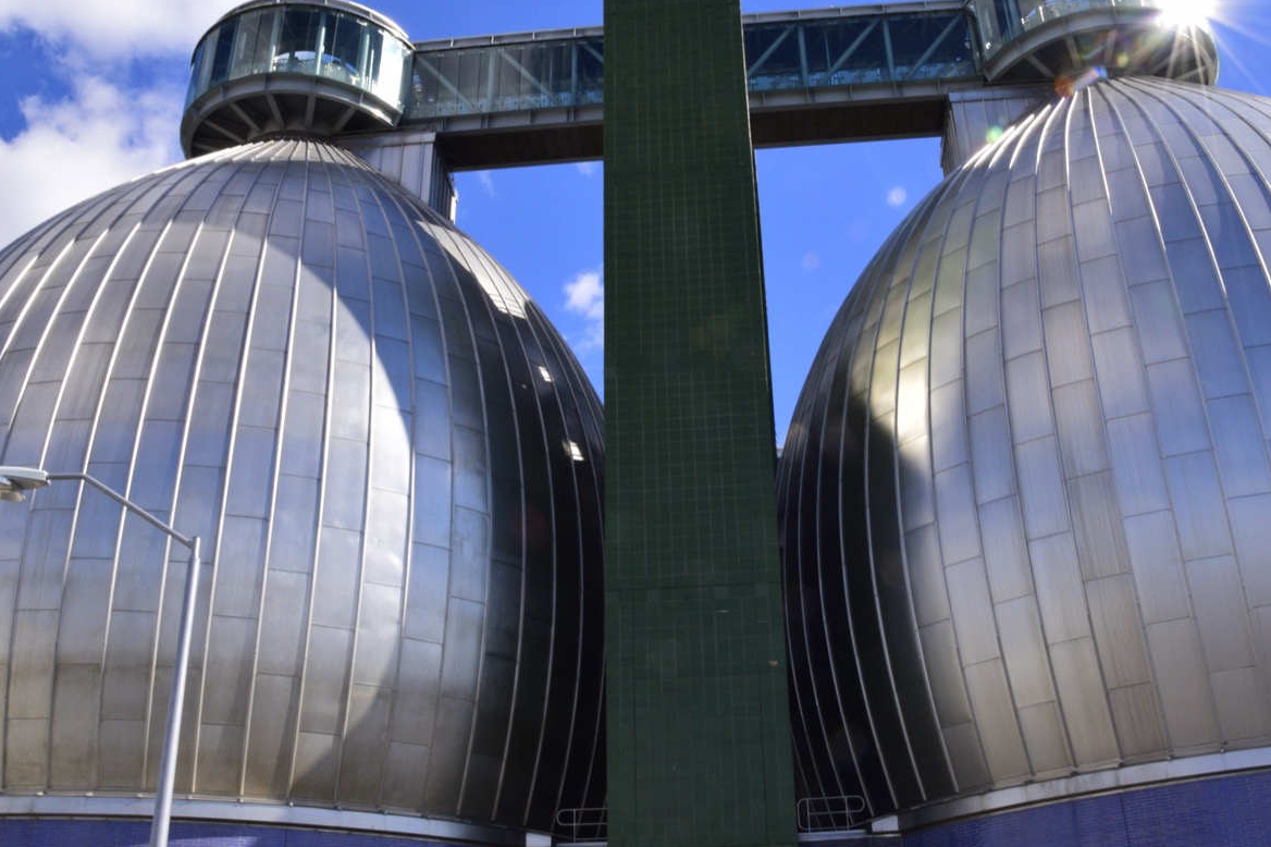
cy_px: 369
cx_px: 680
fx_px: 1306
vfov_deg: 35.9
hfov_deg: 51.9
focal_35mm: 37
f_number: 22
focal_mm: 18
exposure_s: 1/160
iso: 400
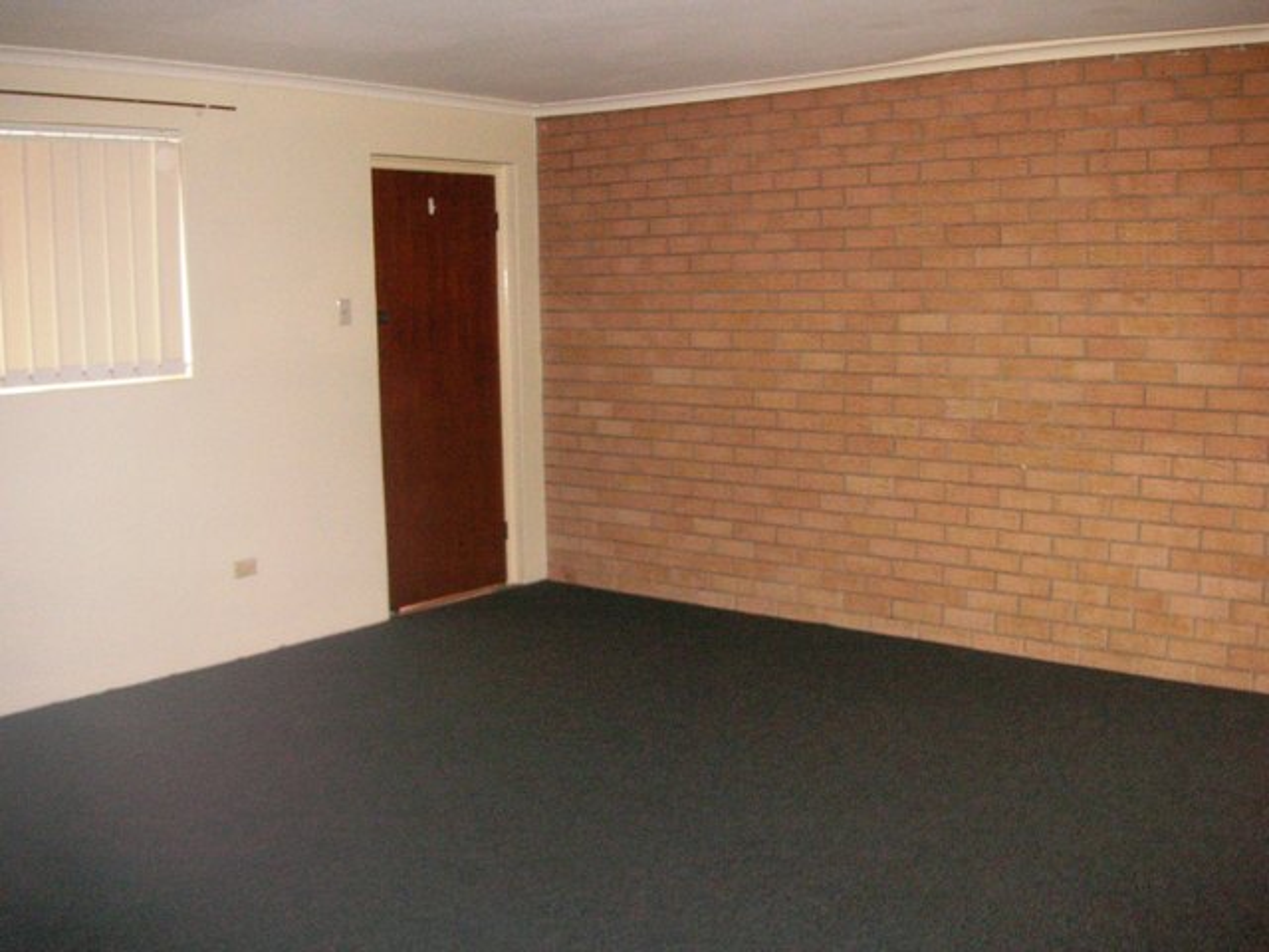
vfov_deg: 38.7
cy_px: 476
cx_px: 634
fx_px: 1356
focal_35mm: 37
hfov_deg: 50.1
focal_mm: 6.1
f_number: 2.8
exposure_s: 1/45
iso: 160
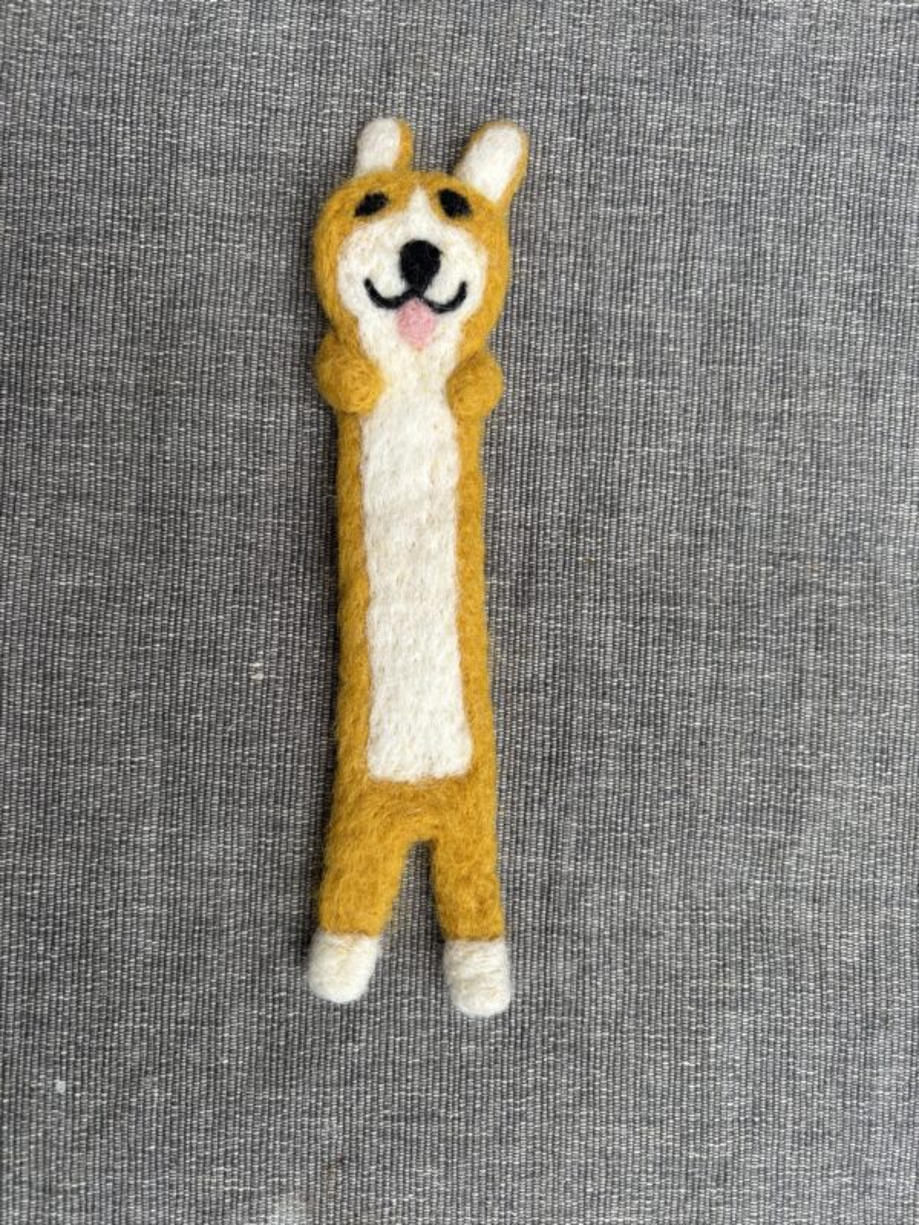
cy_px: 612
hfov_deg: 53.1
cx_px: 460
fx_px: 920
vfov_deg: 67.3
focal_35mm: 26
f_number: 1.6
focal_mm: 5.96
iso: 64
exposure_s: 1/121
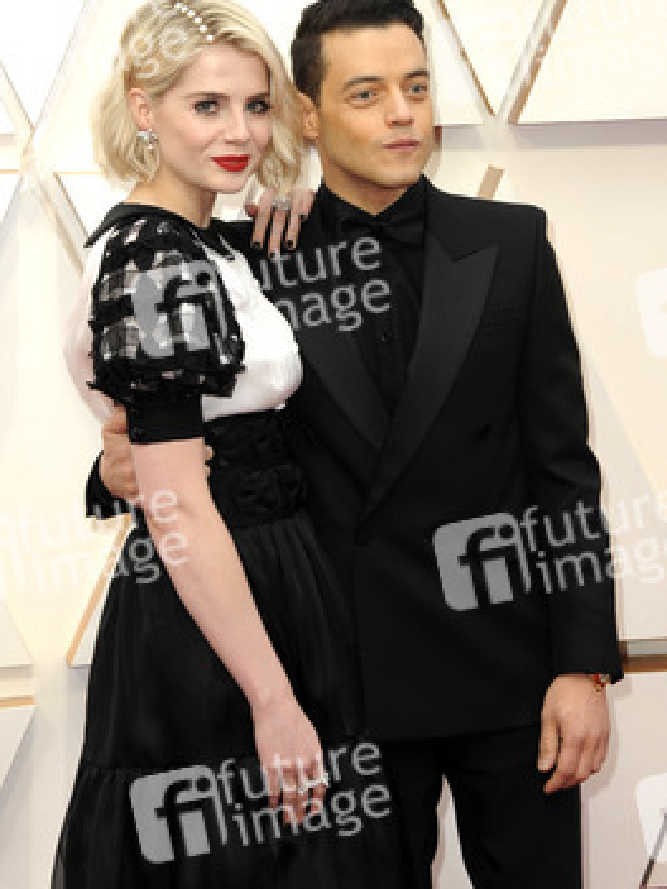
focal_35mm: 107
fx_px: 2749
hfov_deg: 13.8
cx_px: 335
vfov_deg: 18.4
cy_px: 424
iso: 1250
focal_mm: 98
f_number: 8
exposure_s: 1/200
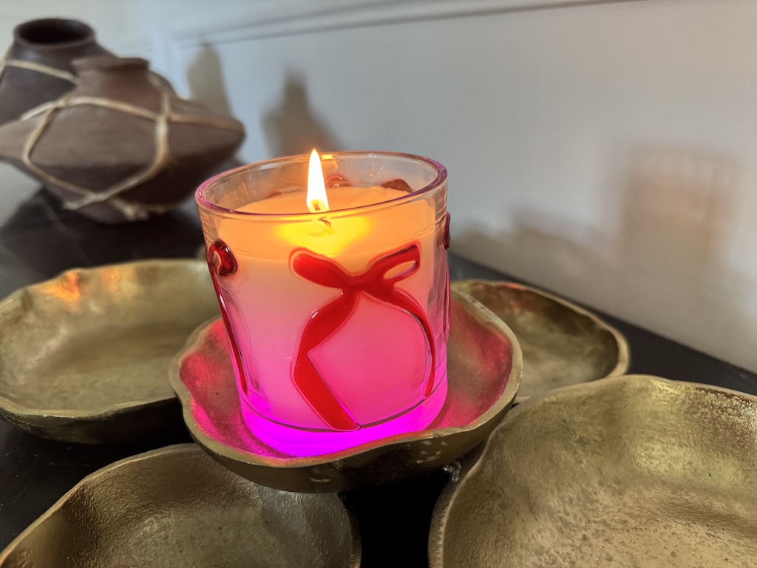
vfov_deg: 56.8
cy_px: 284
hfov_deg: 71.6
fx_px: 525
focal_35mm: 24
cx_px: 378
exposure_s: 1/60
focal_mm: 6.76
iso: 400
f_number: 1.78
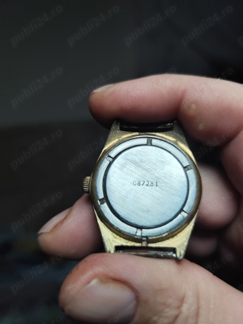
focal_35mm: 23
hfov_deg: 58.9
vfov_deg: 73.9
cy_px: 162
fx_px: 215
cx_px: 122
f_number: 1.65
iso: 50
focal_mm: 6.19
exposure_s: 1/182
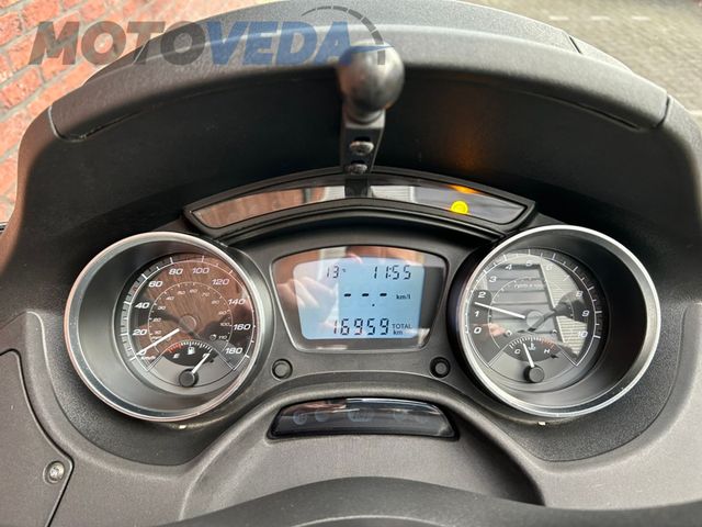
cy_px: 264
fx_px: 527
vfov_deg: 53.1
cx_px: 351
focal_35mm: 26
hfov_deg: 67.3
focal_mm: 5.7
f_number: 1.5
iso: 100
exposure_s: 1/121
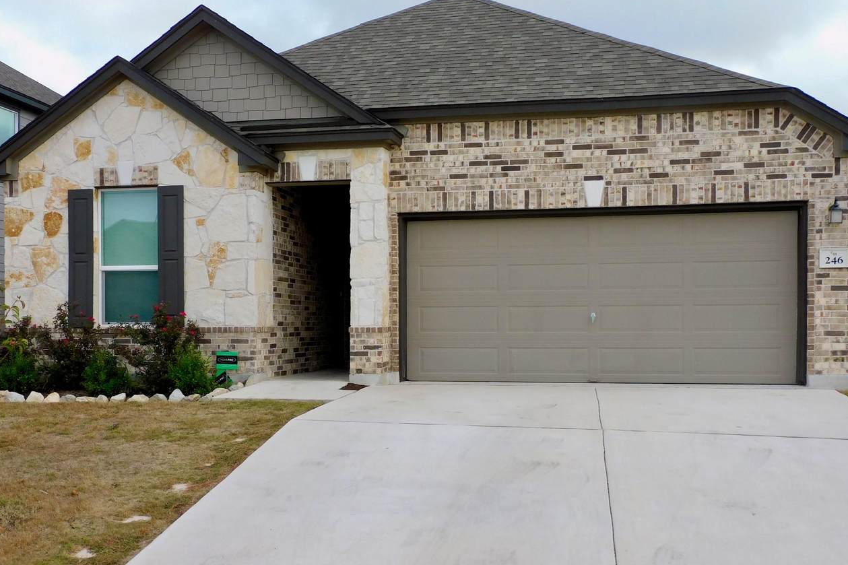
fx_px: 871
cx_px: 426
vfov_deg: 35.9
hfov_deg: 51.9
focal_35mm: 37
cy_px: 252
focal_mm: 6.3
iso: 125
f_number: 3.8
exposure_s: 1/640
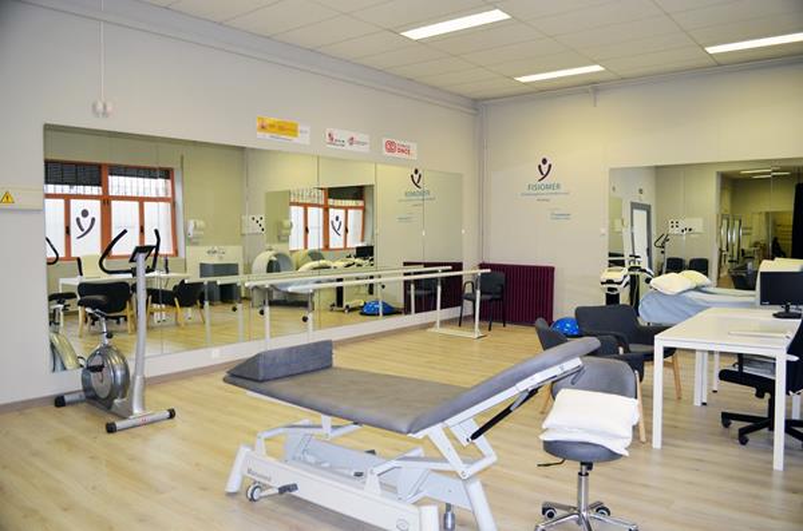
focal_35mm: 27
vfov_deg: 47.7
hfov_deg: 67.5
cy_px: 266
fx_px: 601
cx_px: 402
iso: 500
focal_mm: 18
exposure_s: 1/60
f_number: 3.5
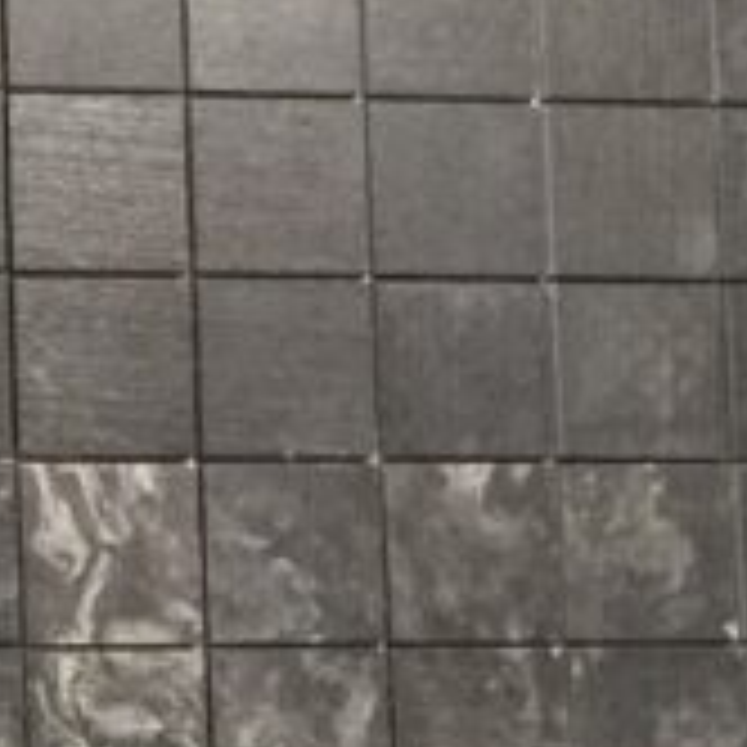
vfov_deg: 11.0
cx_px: -9
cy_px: 594
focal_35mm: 158
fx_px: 3857
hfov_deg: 11.0
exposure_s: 1/30
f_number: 2.2
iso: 250
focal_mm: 4.15
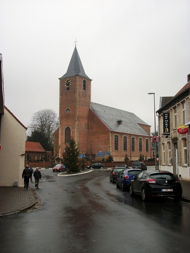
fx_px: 293
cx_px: 95
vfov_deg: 46.8
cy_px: 126
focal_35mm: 40
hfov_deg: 36.0
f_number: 3.2
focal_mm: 7.1
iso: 80
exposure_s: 1/160
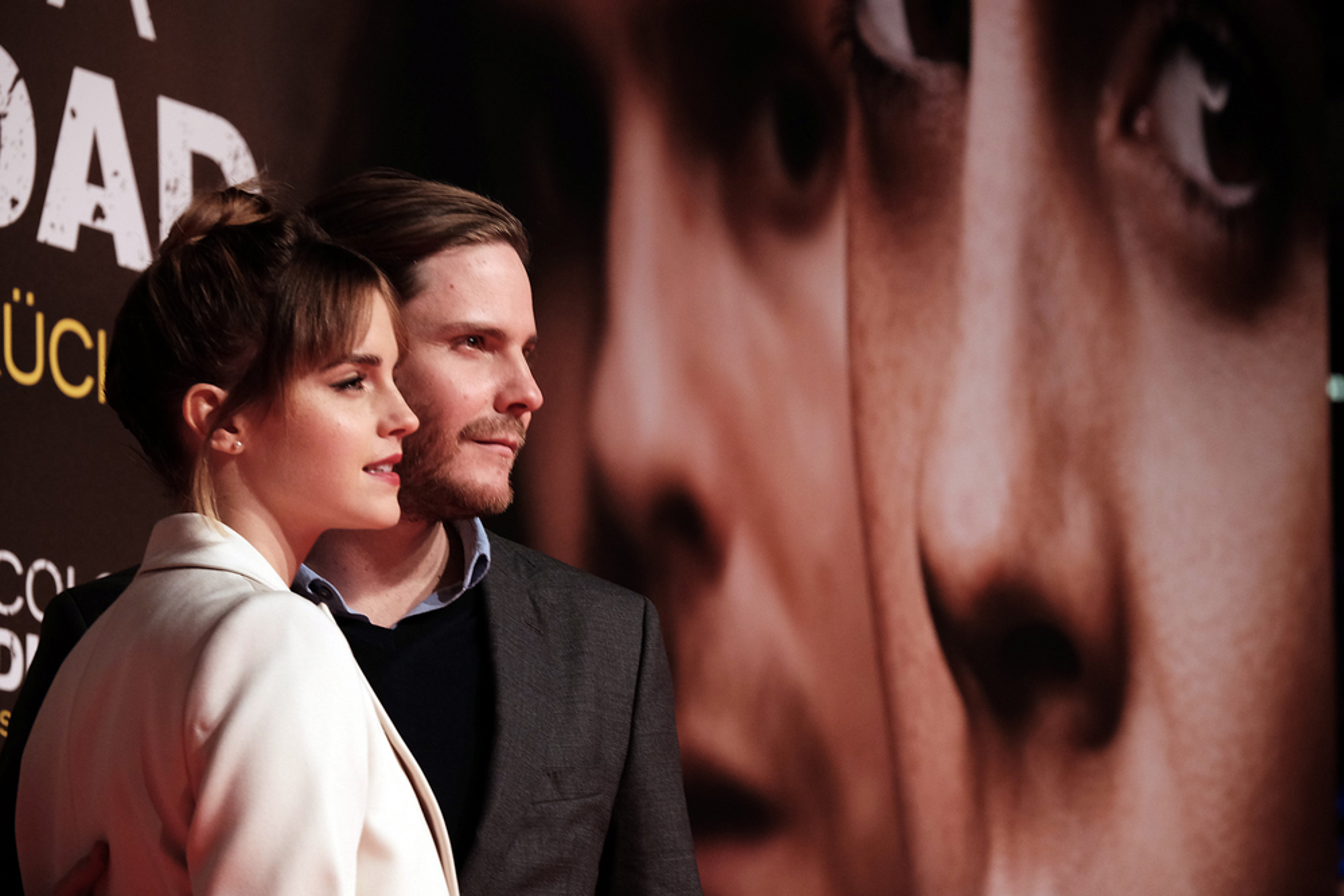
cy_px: 448
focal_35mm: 202
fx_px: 7541
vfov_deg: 6.8
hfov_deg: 10.2
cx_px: 672
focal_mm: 134.4
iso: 1600
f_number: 5.6
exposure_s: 1/140
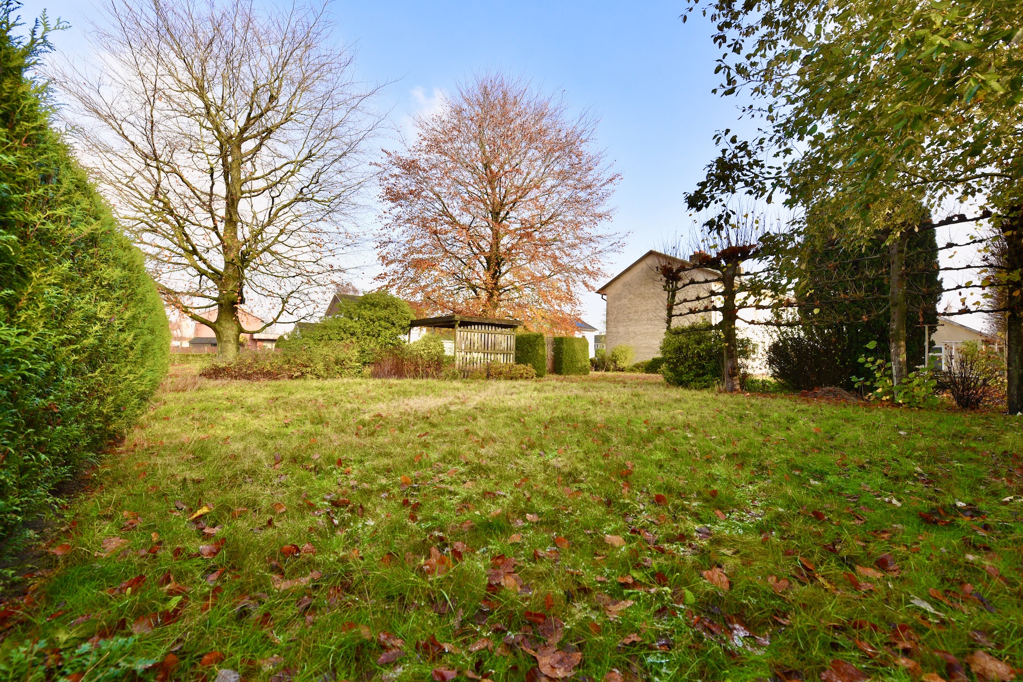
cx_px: 512
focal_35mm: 14
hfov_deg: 104.3
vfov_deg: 81.2
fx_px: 398
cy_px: 341
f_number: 6.3
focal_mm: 14
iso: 200
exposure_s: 1/160
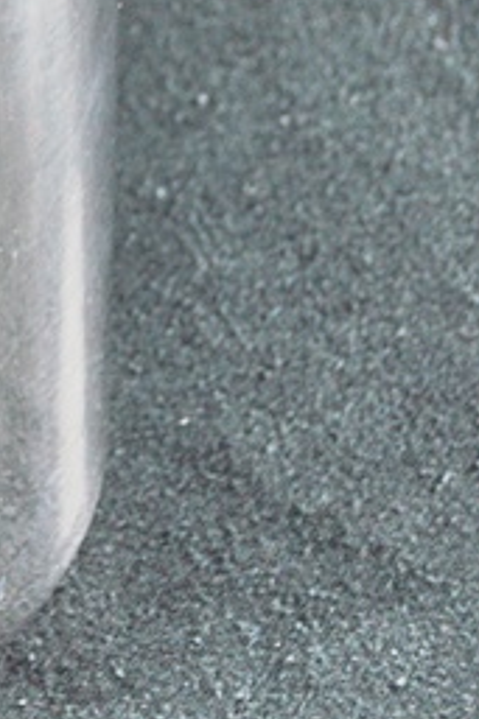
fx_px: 4197
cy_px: -257
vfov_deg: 9.6
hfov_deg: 6.4
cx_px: -430
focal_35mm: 210
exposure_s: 1/15
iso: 450
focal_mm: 36
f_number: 5
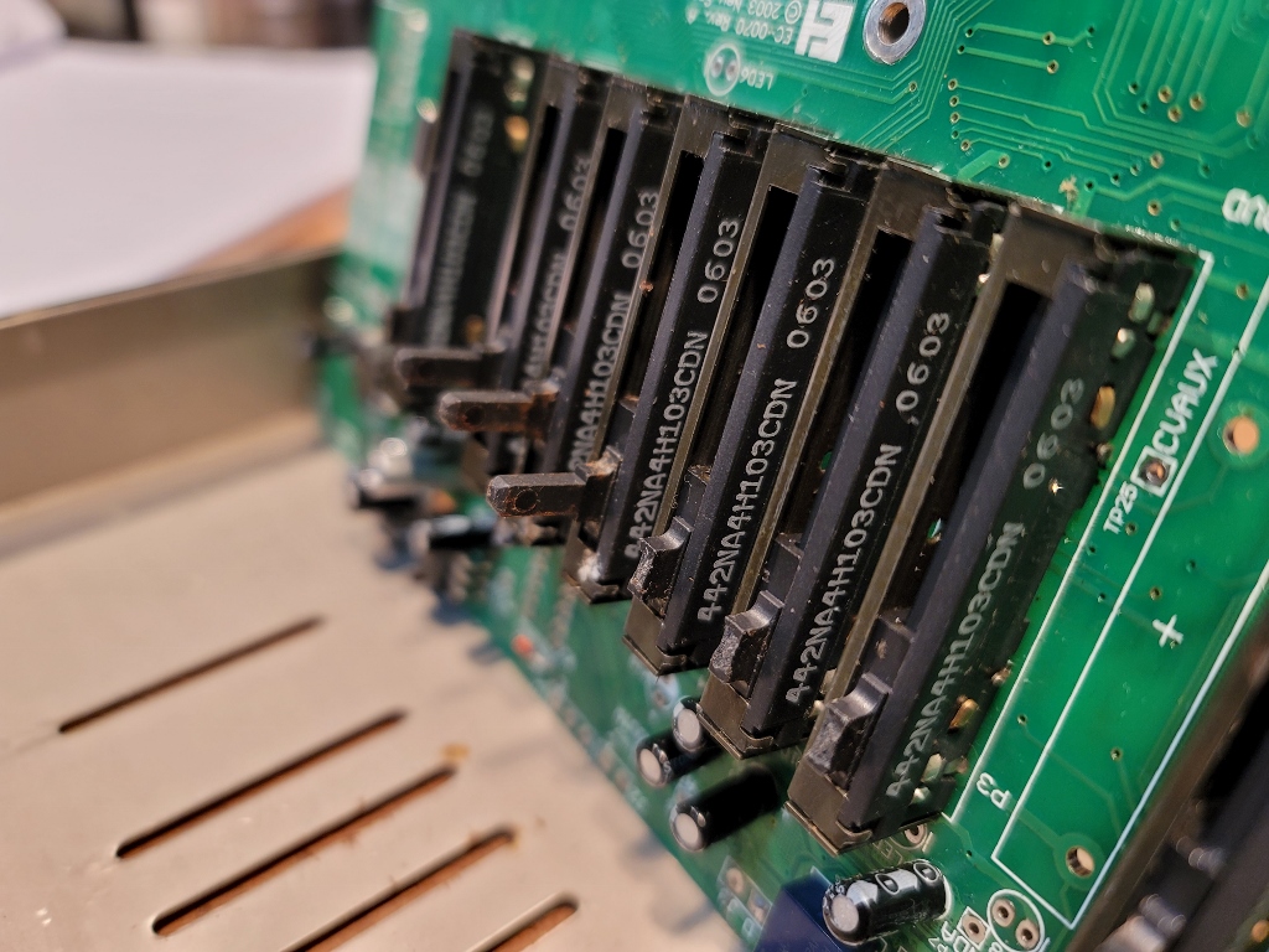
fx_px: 916
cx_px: 634
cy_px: 476
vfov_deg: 54.9
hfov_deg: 69.4
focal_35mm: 25
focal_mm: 7
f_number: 1.8
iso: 200
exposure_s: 1/119
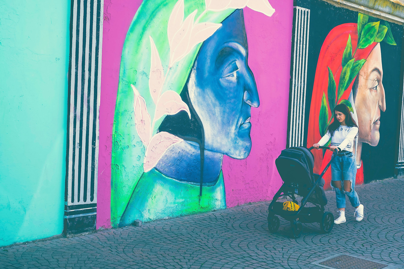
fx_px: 561
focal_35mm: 50
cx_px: 202
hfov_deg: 39.6
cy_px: 134
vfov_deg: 27.0
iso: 100
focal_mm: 50
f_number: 5
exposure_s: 1/125
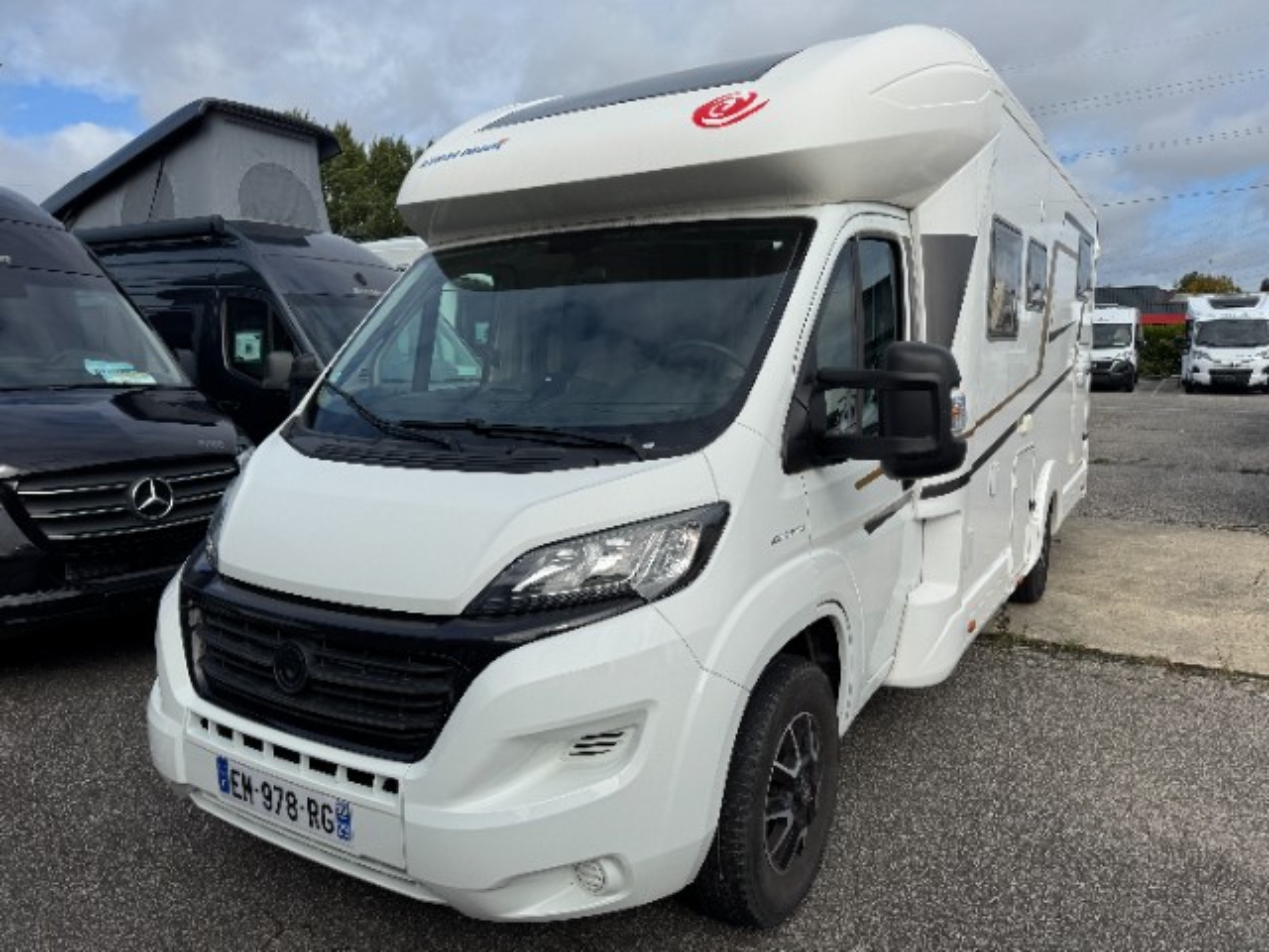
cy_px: 476
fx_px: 880
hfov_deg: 71.6
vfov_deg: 56.8
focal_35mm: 24
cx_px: 634
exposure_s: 1/7092
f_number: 1.78
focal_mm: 6.76
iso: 80
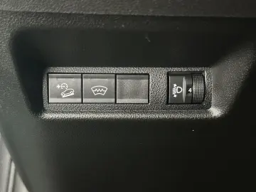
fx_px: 355
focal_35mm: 48
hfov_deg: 39.7
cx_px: 128
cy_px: 96
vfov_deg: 30.3
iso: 1600
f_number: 1.78
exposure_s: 1/17
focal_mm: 6.86
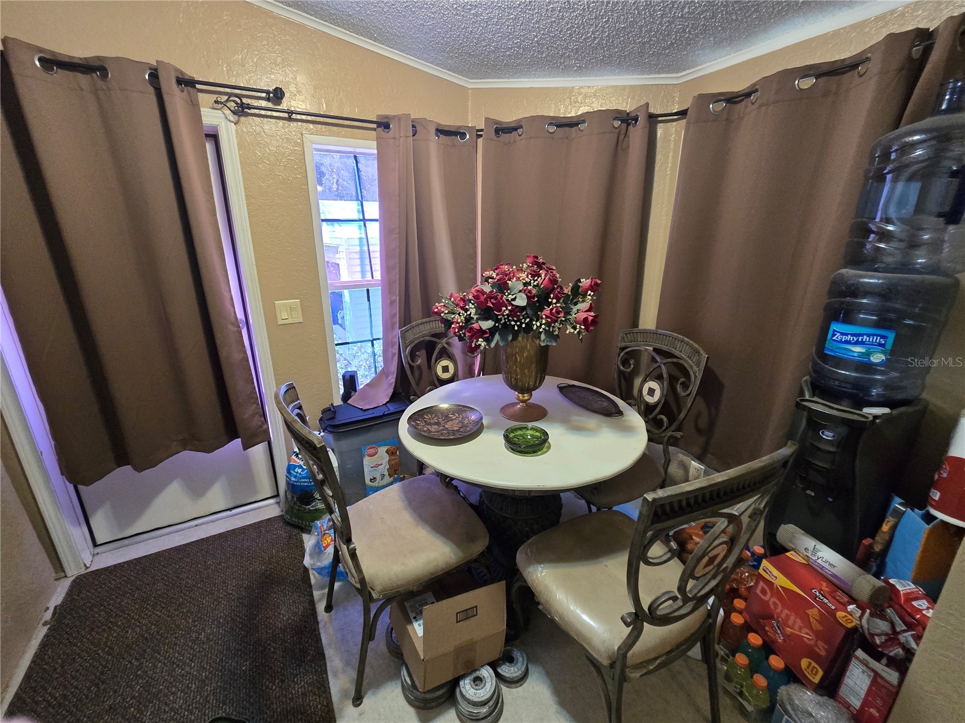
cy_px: 362
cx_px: 482
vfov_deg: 89.9
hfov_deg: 106.2
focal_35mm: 13
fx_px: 362
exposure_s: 1/60
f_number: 2.2
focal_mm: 2.2
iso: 640
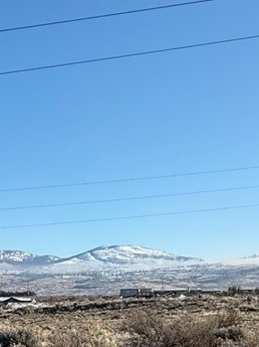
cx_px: 121
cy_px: 410
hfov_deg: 22.5
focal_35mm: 65
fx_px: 650
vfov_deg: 26.7
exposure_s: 1/1848
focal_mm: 2.22
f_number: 2.2
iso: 50
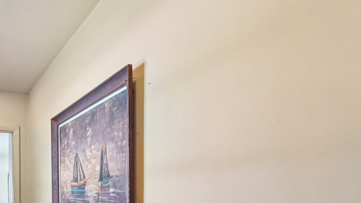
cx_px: 55
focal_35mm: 30
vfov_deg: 35.3
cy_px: 203
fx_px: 287
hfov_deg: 57.6
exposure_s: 1/5
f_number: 8
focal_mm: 10
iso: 400
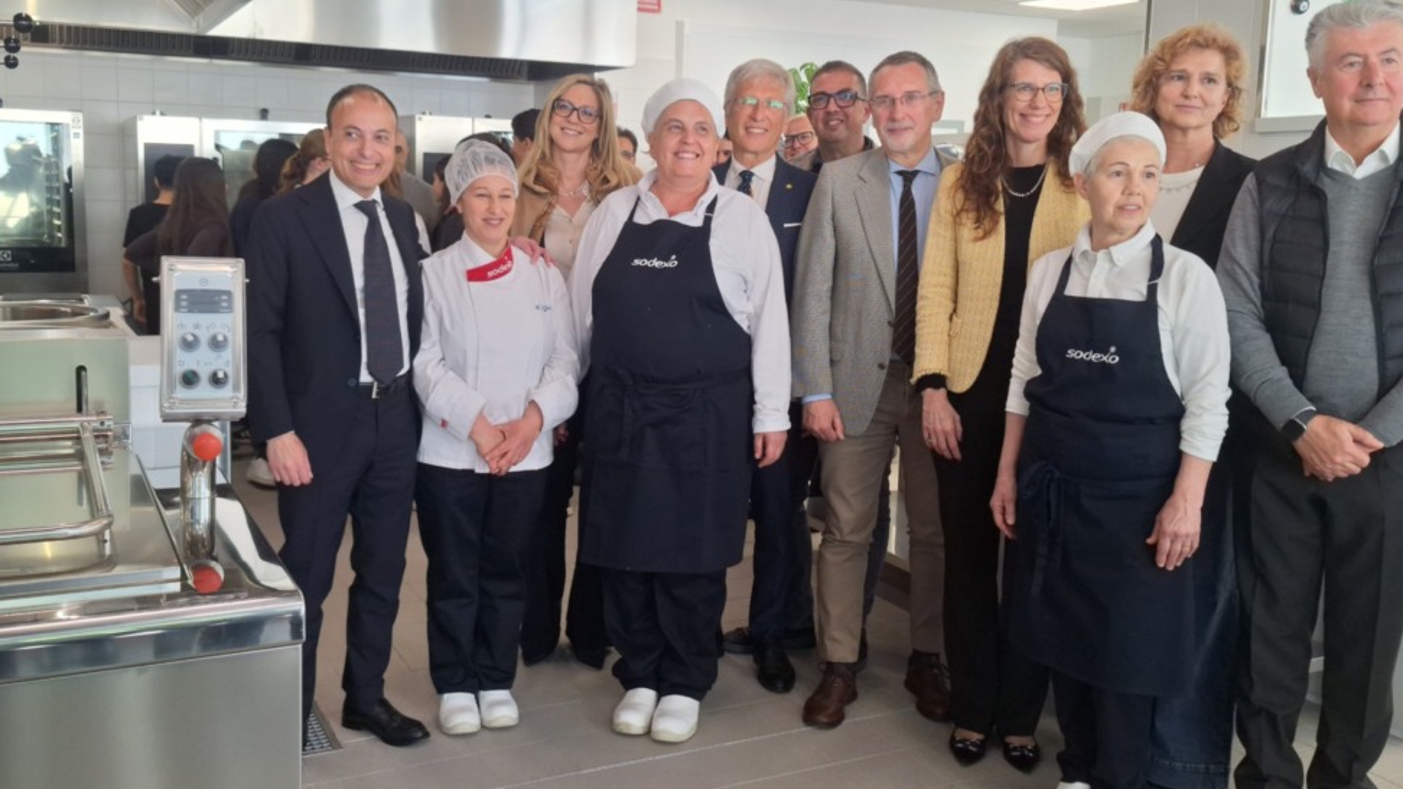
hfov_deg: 59.4
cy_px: 340
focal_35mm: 33
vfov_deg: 35.6
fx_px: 1228
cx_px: 637
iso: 64
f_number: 1.8
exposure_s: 1/100
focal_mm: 5.54
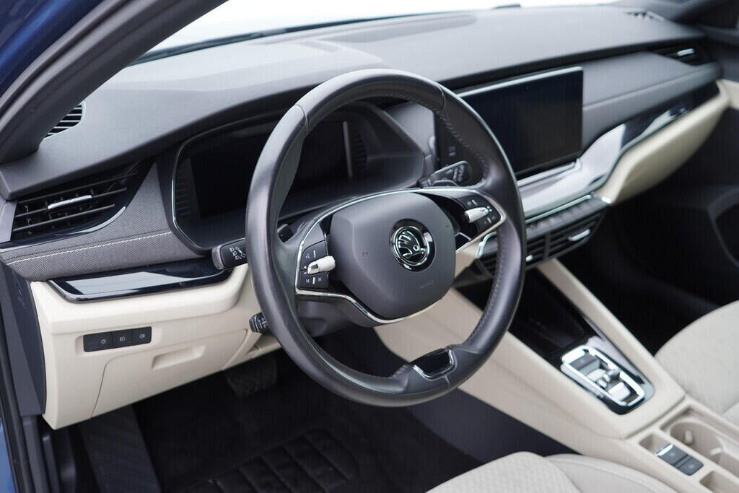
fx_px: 739
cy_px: 246
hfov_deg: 53.1
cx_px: 370
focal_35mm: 36
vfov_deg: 36.9
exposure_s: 1/40
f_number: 2.8
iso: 250
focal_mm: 24
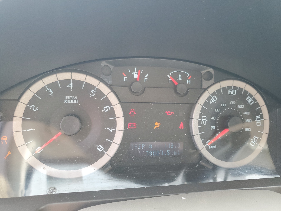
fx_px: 211
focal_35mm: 26
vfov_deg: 53.1
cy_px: 106
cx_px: 140
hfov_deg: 67.3
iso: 82
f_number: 1.5
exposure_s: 1/120
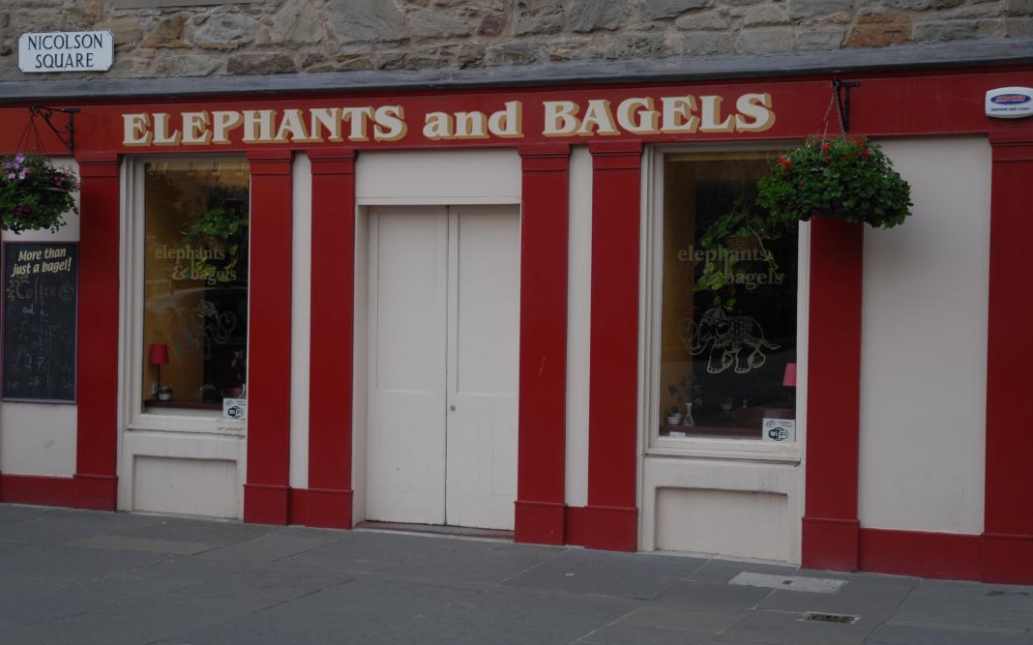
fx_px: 1661
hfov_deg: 34.6
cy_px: 314
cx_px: 510
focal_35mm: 59
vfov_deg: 22.0
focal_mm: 38
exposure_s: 1/60
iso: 110
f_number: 4.2
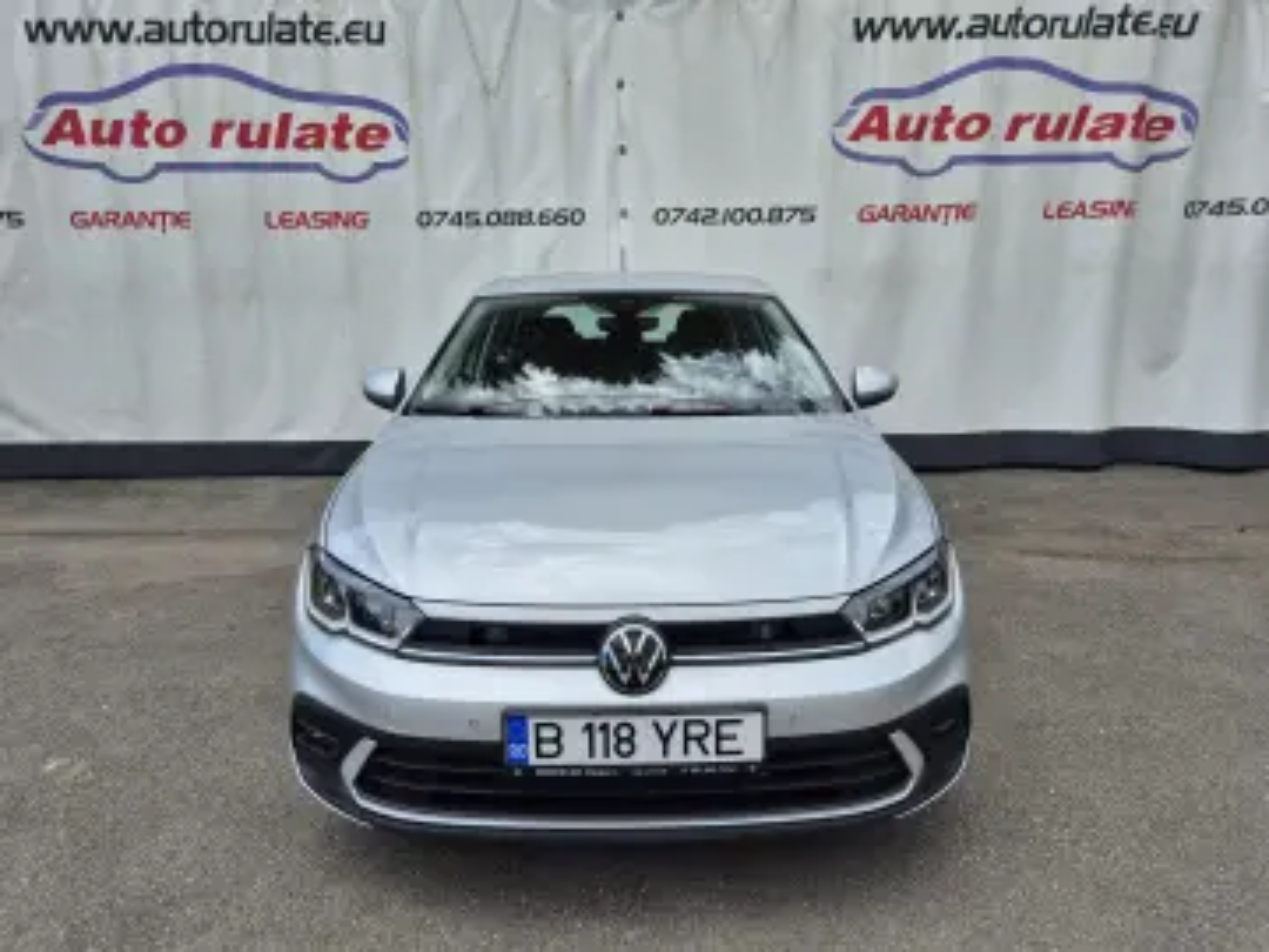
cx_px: 634
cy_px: 476
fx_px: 843
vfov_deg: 58.9
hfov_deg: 73.9
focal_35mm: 23
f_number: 1.8
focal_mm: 5.4
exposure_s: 1/1756
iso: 25
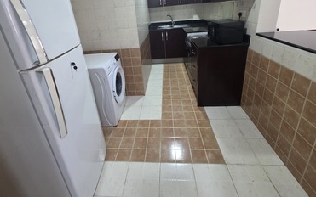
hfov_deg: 94.3
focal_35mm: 17
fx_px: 146
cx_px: 149
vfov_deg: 65.9
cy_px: 63
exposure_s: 1/50
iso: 200
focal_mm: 2.2
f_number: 1.9
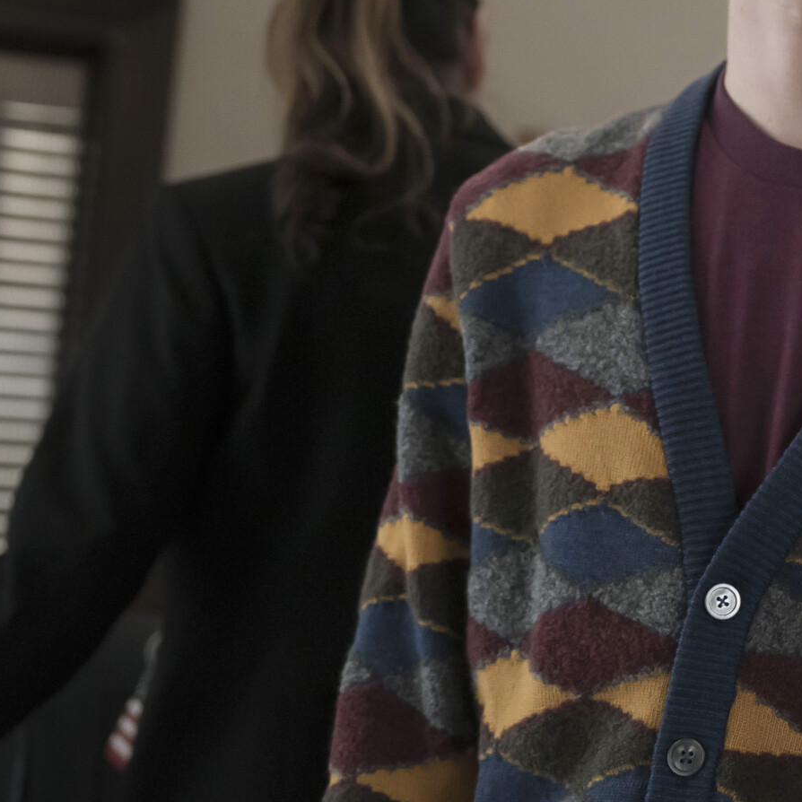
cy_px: 142
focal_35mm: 97
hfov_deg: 16.1
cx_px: 1283
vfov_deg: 17.7
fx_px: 2543
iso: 3200
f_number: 2.8
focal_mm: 34
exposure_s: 1/160
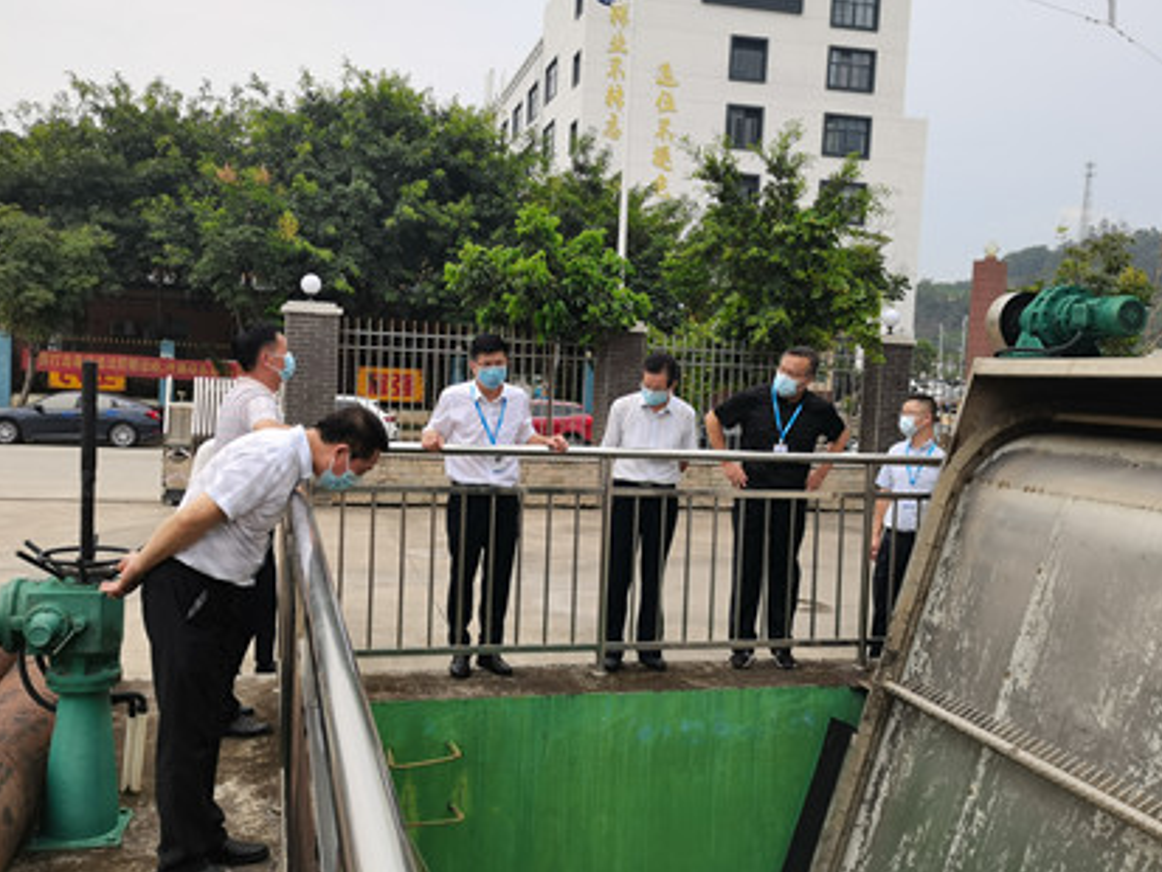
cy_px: 447
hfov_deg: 55.3
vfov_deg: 43.0
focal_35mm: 33
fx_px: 1108
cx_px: 571
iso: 50
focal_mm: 5.58
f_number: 1.8
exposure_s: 1/468
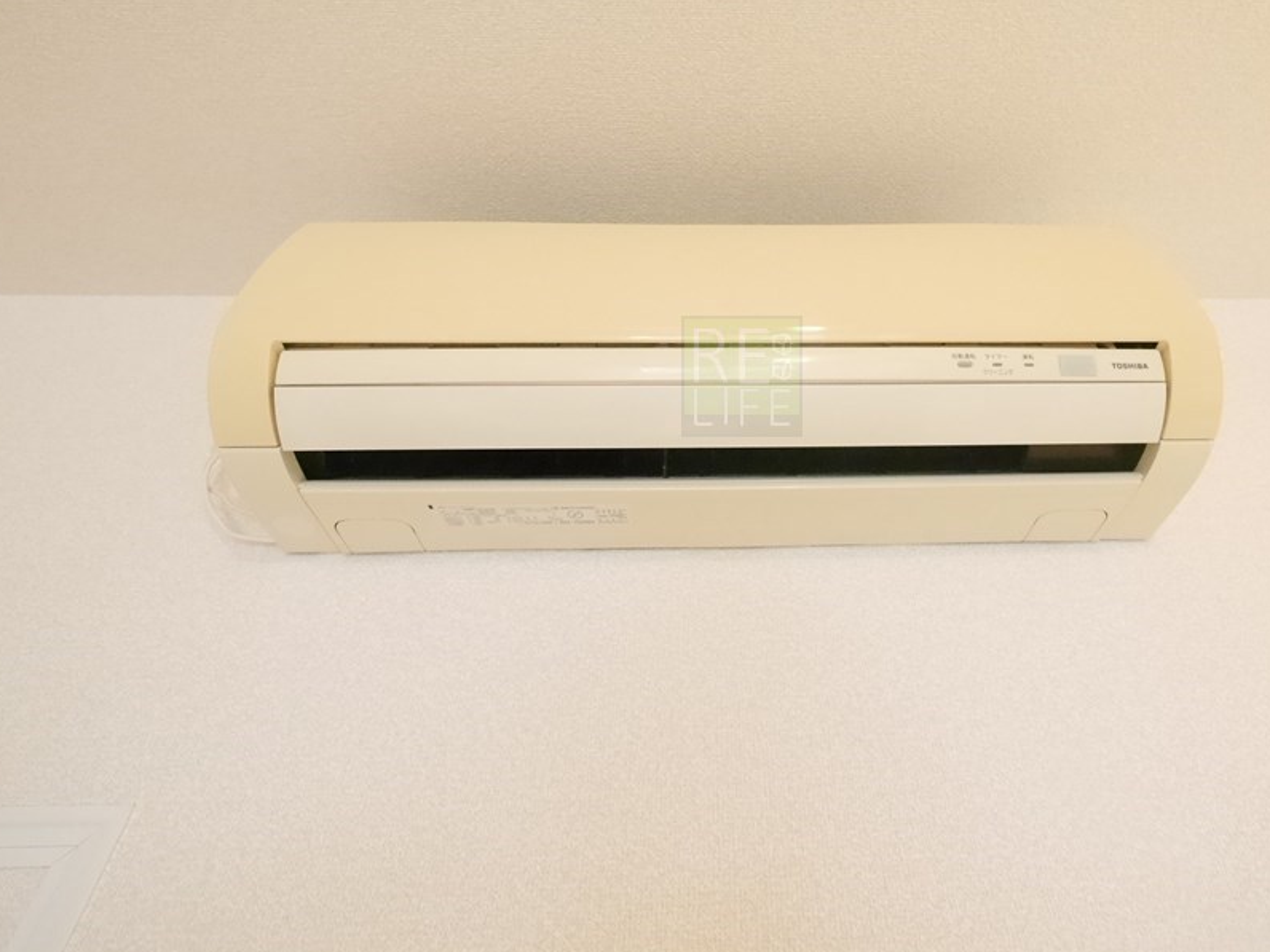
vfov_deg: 70.8
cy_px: 376
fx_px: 660
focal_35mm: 18
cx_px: 742
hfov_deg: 87.0
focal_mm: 7
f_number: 4
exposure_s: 1/60
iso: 3200
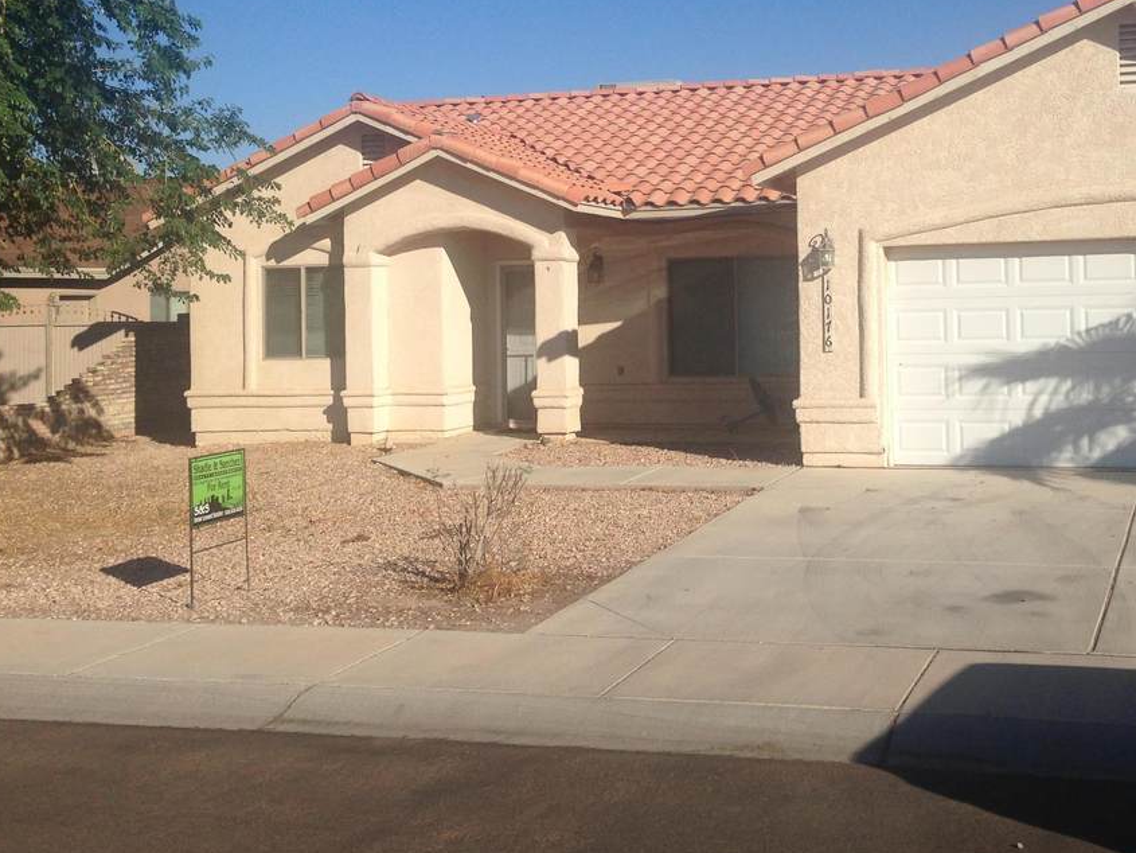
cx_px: 717
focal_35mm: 50
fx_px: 1641
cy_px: 265
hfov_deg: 37.9
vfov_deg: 28.9
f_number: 2.4
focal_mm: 4.12
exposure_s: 1/2857
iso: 50
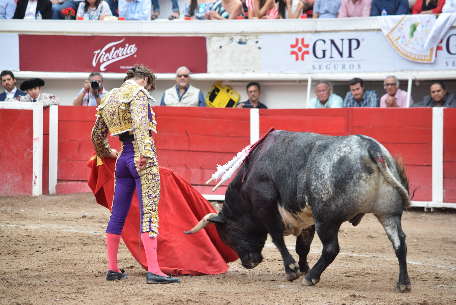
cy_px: 152
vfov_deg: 7.1
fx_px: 2472
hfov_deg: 10.5
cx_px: 228
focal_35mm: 195
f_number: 4.8
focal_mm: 130
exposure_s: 1/200
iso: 800
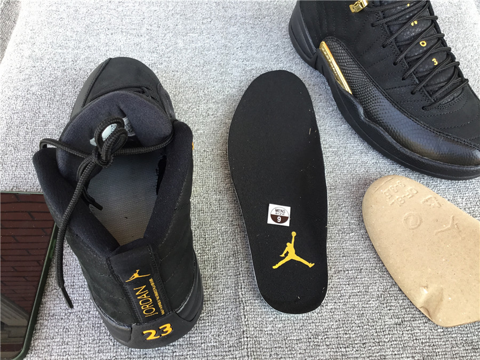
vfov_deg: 45.4
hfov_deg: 58.4
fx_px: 430
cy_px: 180
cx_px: 240
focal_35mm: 31
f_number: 2.4
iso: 32
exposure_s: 1/50
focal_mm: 3.3
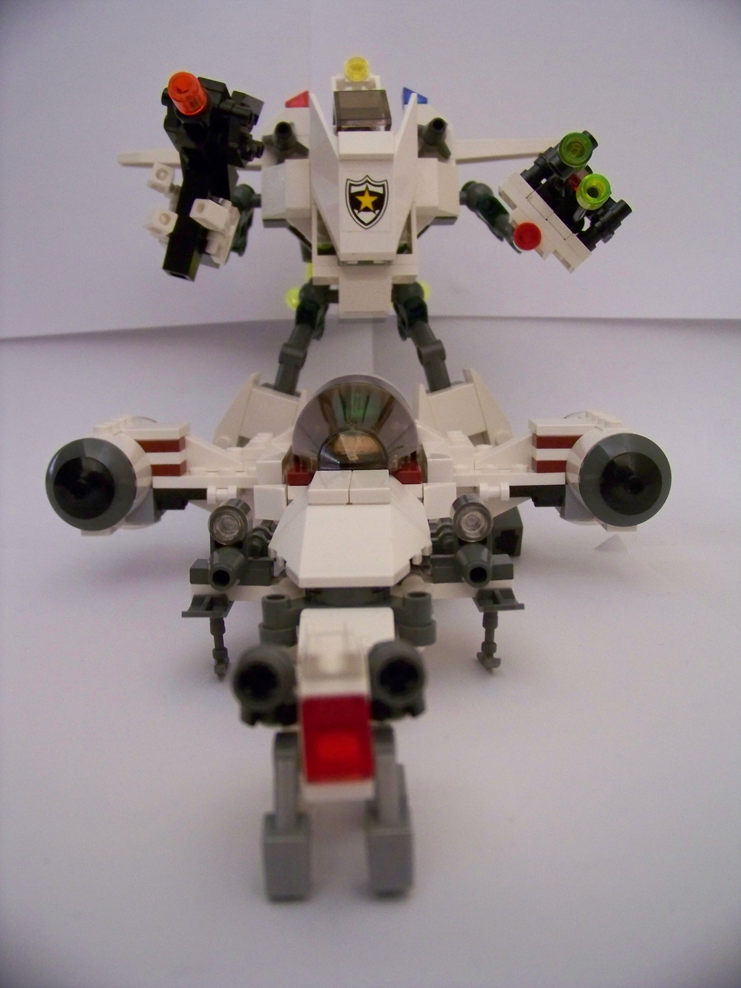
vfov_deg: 55.4
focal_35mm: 33
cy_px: 494
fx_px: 942
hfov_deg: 42.9
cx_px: 370
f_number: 2.8
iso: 400
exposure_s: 1/8
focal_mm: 5.85
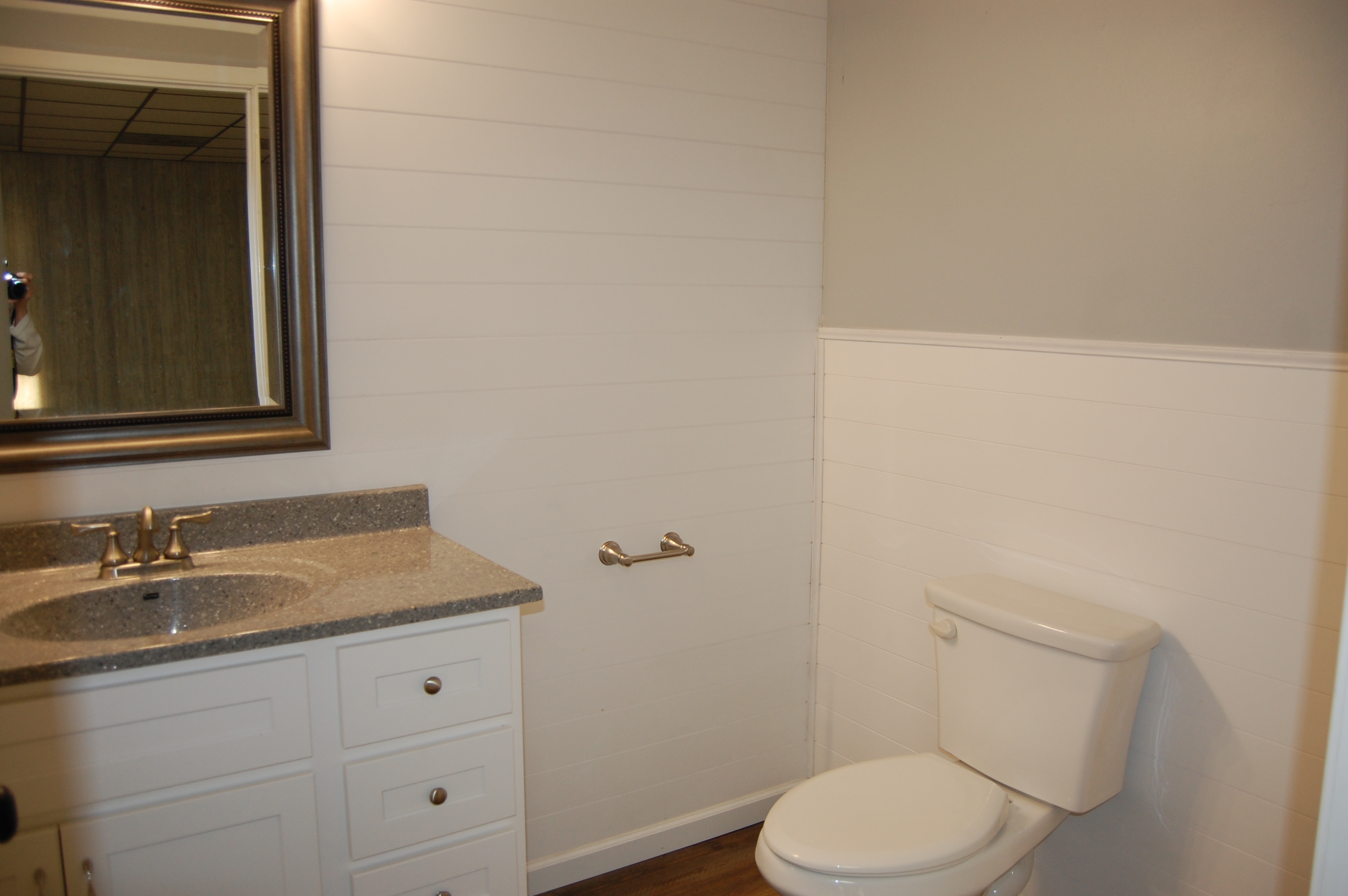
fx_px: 1010
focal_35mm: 27
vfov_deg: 47.8
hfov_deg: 67.4
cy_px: 448
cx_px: 674
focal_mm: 18
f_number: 3.5
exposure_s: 1/80
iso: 400
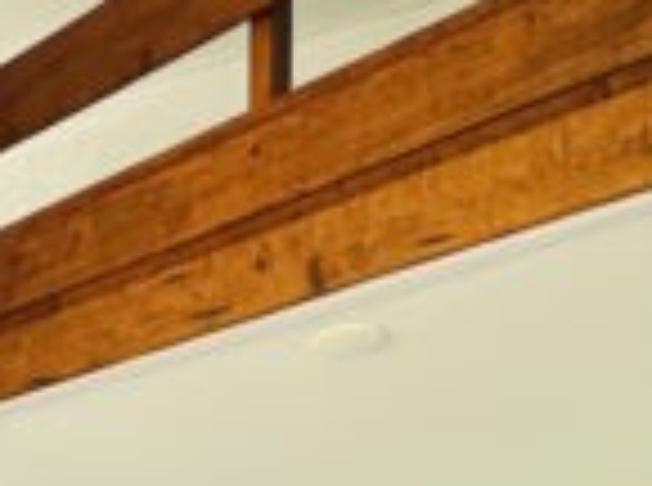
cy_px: 792
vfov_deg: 19.5
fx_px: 1165
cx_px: -112
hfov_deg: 27.8
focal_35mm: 62
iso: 320
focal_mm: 2.22
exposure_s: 1/66
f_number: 2.2
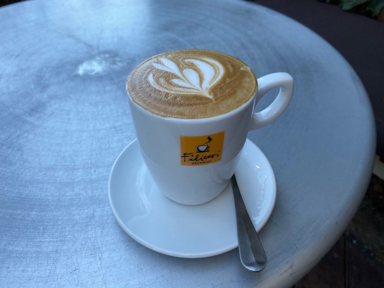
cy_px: 144
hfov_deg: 67.3
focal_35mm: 26
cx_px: 192
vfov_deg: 53.1
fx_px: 288
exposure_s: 1/198
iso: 32
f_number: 1.8
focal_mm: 4.25
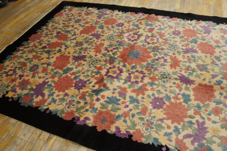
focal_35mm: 28
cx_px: 114
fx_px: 180
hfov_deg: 64.6
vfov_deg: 45.6
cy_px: 76
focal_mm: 19
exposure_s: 1/60
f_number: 4
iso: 1000
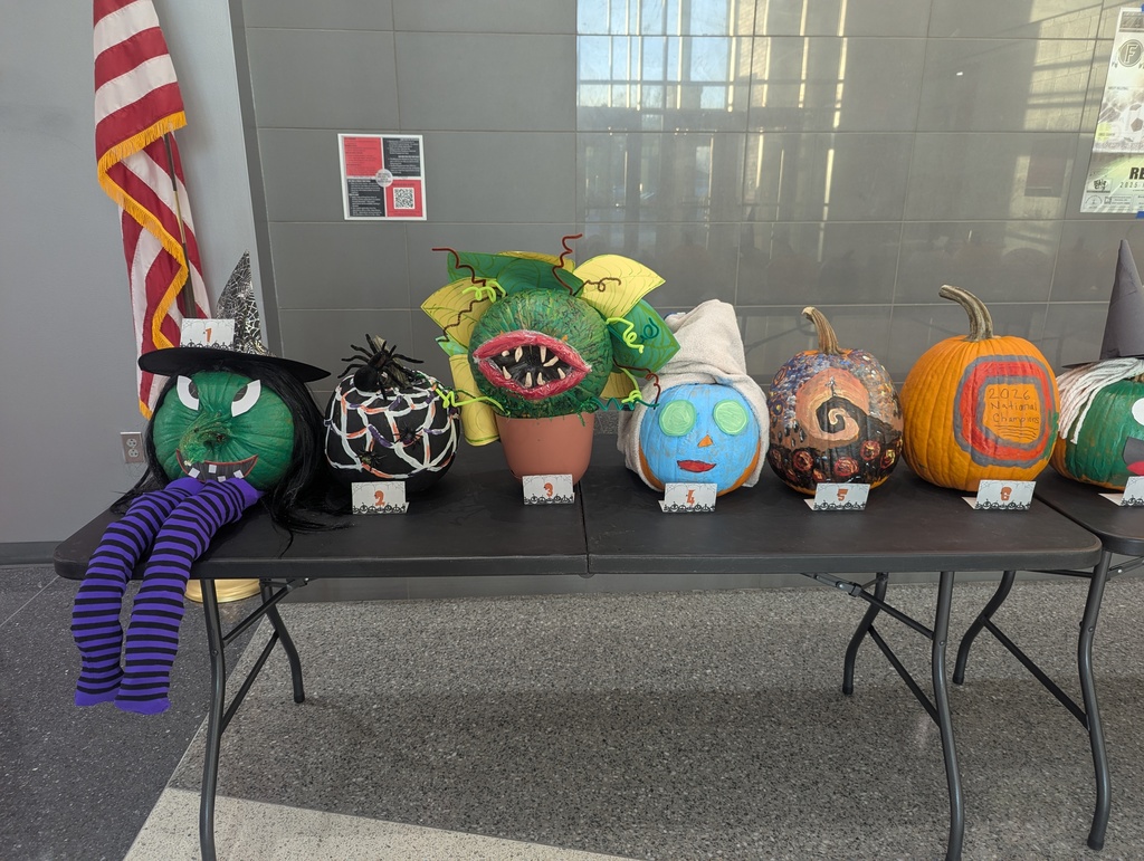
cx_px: 572
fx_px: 794
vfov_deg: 56.9
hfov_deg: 71.5
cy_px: 430
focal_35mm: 24
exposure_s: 1/24
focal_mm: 6.81
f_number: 1.85
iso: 60
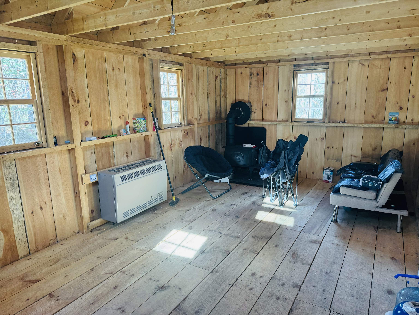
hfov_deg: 71.6
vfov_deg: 56.8
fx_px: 291
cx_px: 210
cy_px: 158
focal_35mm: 24
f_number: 1.78
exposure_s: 1/92
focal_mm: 6.76
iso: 200
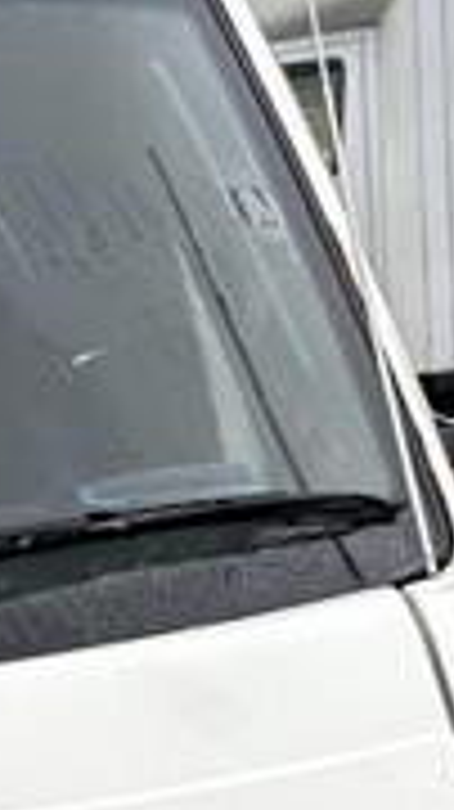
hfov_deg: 8.0
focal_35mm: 141
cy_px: 1292
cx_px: -575
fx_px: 3023
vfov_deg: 14.1
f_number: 1.6
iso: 100
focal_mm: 5.96
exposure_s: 1/122
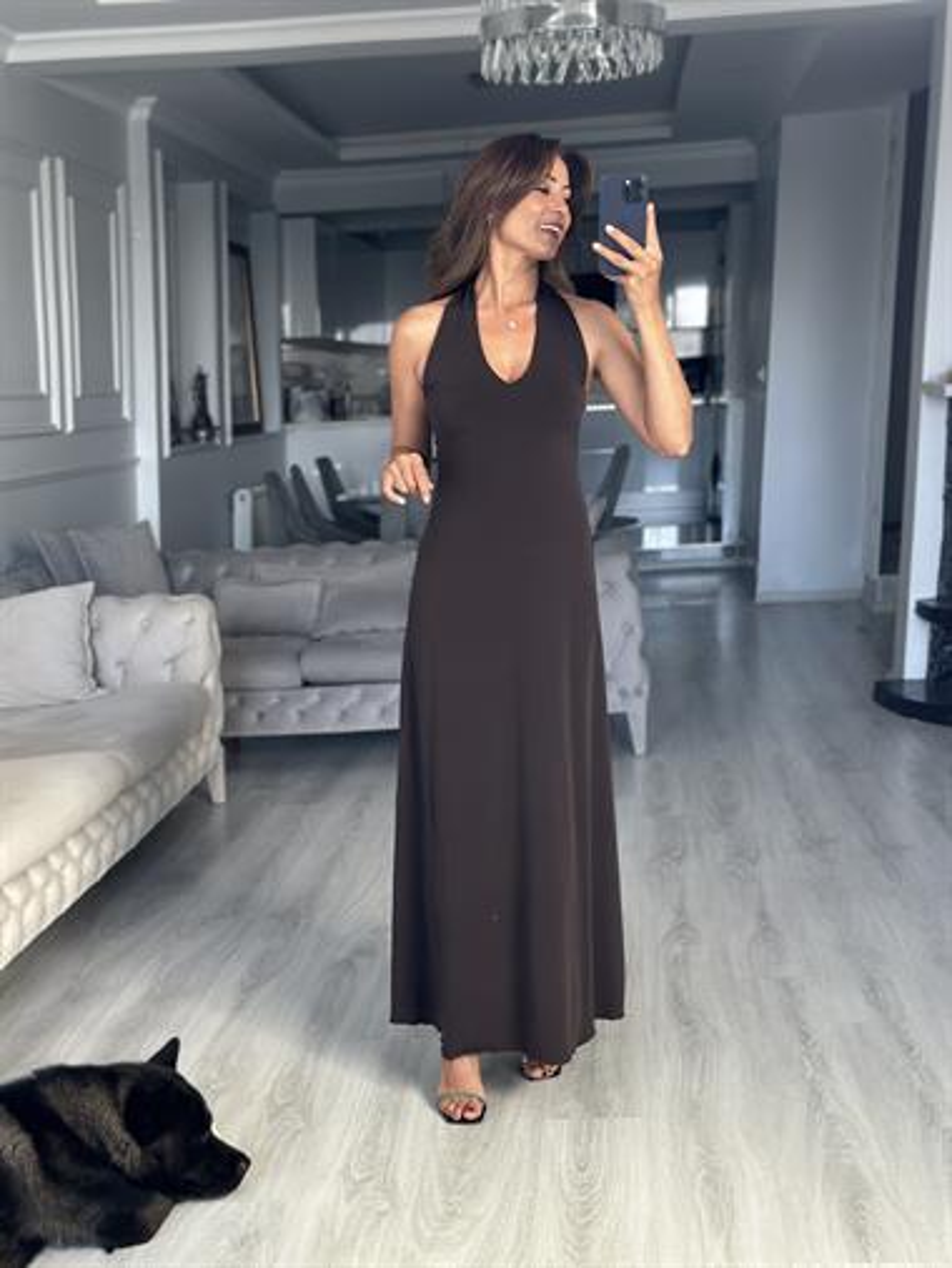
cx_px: 476
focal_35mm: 48
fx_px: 1759
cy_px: 634
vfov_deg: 39.6
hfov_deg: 30.3
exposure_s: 1/60
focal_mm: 6.86
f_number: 1.78
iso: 160
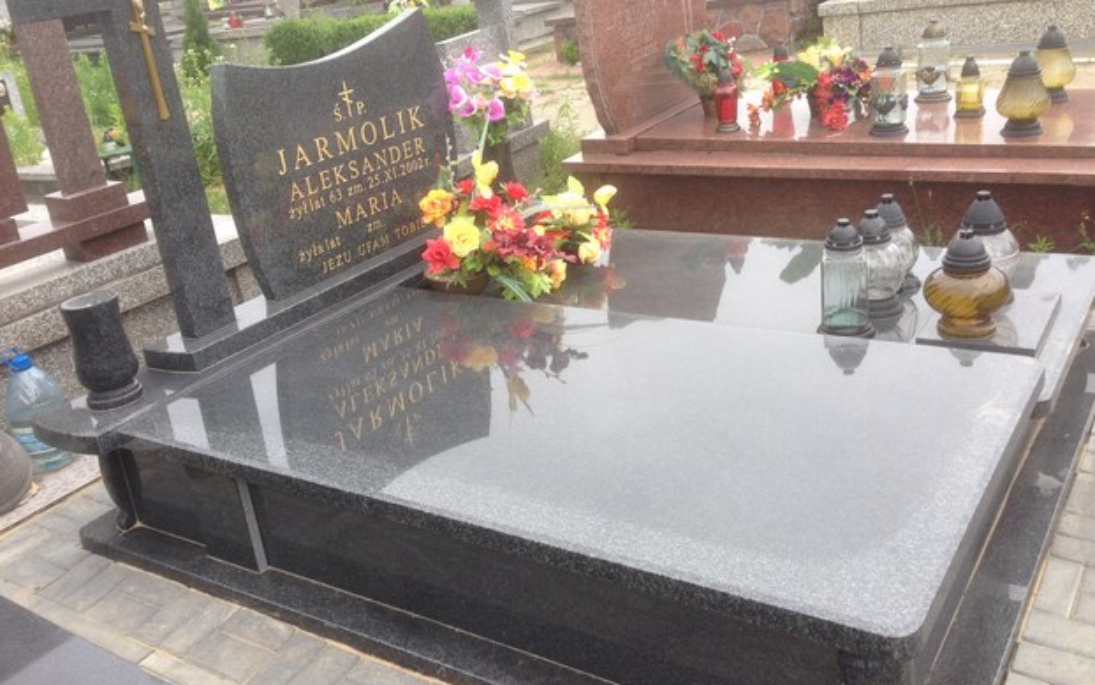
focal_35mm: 36
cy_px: 285
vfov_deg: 35.3
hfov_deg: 54.0
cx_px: 556
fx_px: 1075
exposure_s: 1/359
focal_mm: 4.12
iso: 50
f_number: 2.4
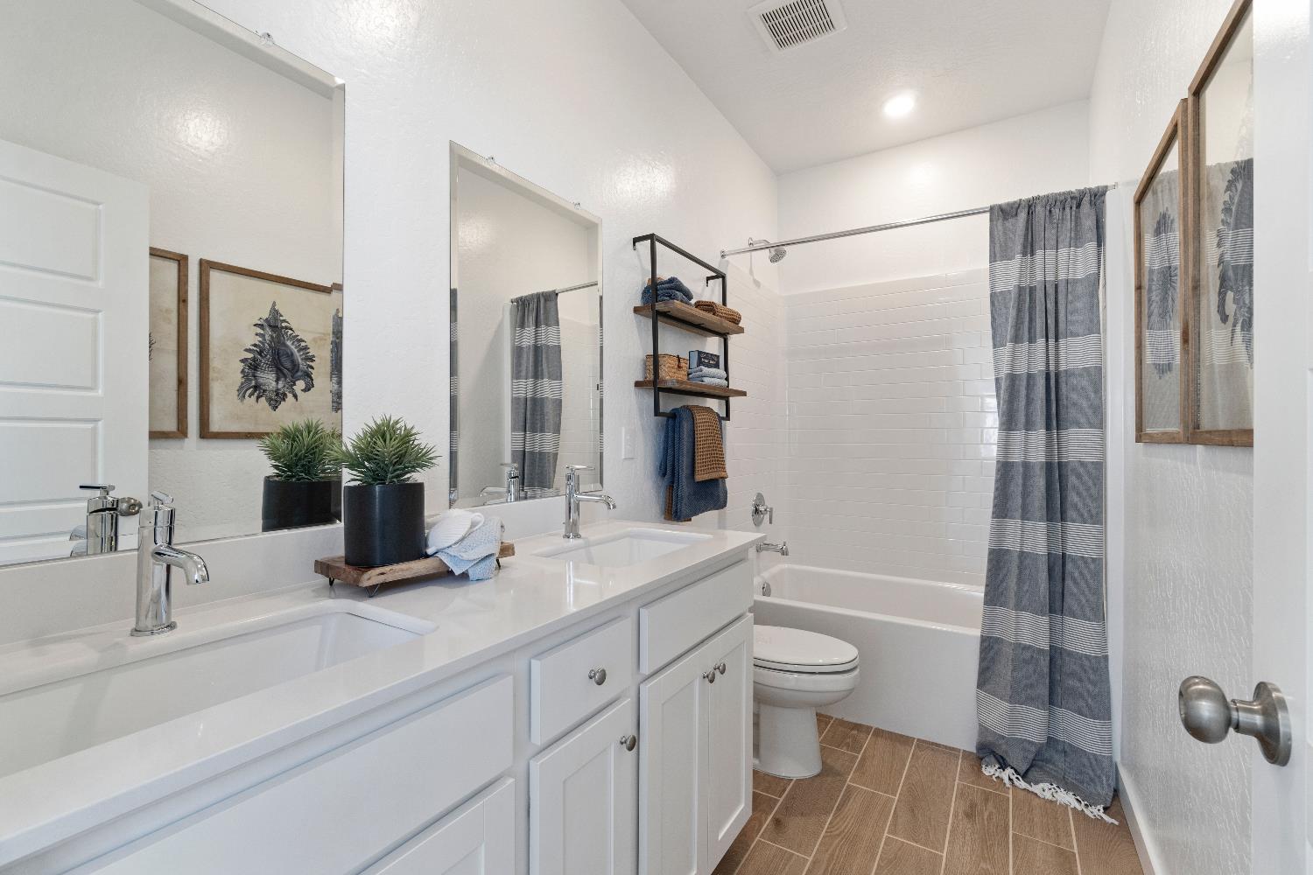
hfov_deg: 100.4
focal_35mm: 15
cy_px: 438
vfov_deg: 77.3
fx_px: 547
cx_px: 656
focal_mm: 10
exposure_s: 1/6
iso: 250
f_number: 9
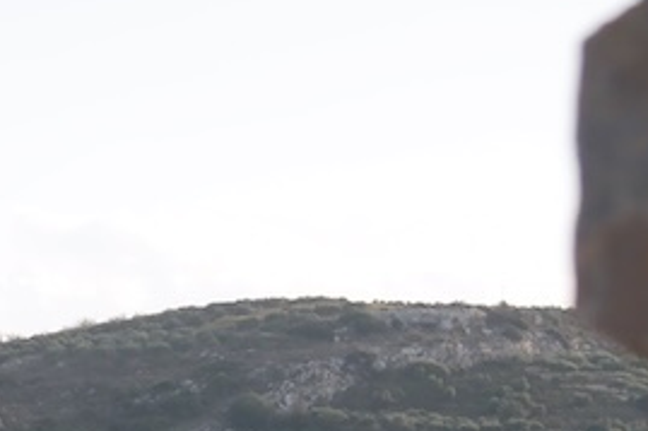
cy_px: 850
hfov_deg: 9.8
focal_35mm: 192
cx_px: -732
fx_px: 3454
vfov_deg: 6.9
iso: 200
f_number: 6.3
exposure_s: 1/250
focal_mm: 28
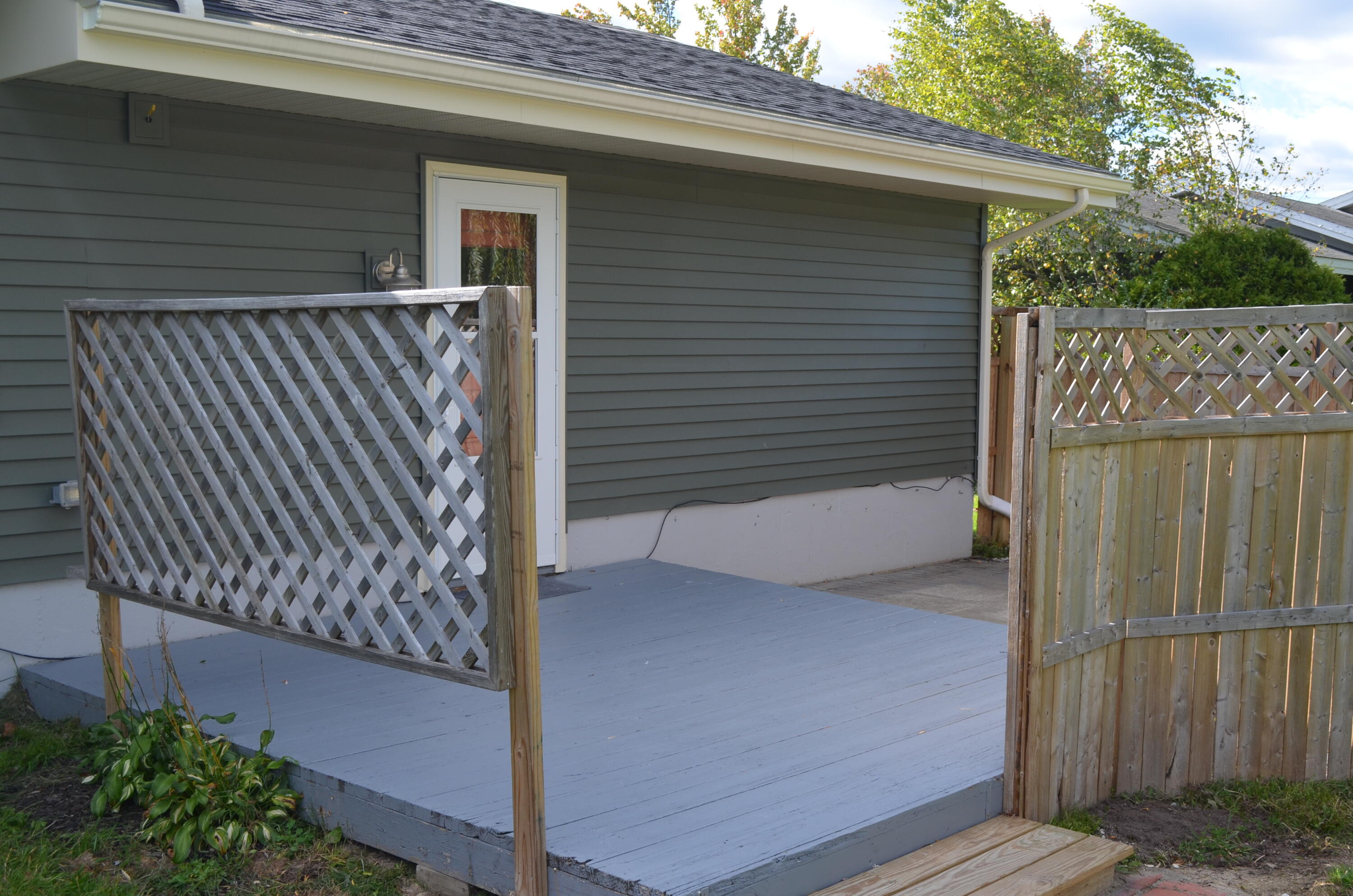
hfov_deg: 49.6
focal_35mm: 39
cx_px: 676
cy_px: 448
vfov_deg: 34.1
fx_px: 1463
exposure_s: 1/200
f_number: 7.1
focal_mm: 26
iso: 200
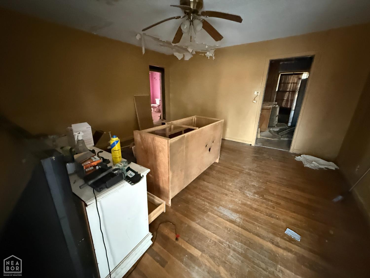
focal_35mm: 14
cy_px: 139
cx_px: 185
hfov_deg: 102.1
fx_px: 150
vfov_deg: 85.7
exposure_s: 1/38
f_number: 2.2
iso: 1600
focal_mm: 2.22
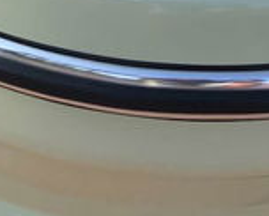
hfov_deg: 13.8
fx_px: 1100
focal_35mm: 138
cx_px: 234
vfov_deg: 10.1
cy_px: -251
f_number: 1.8
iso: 20
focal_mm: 3.99
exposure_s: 1/762
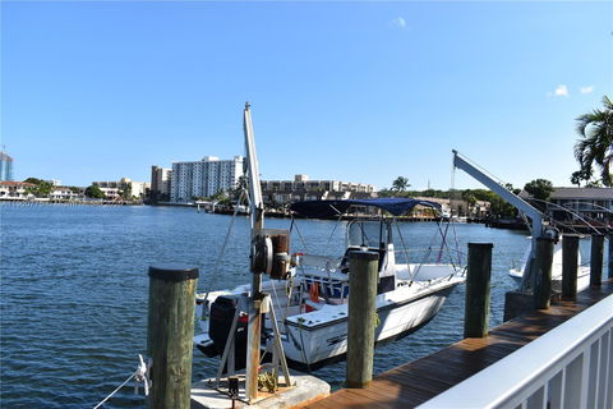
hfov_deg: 67.4
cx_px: 306
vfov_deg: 47.9
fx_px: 460
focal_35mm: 27
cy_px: 204
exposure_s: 1/250
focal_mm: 18
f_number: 8
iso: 100
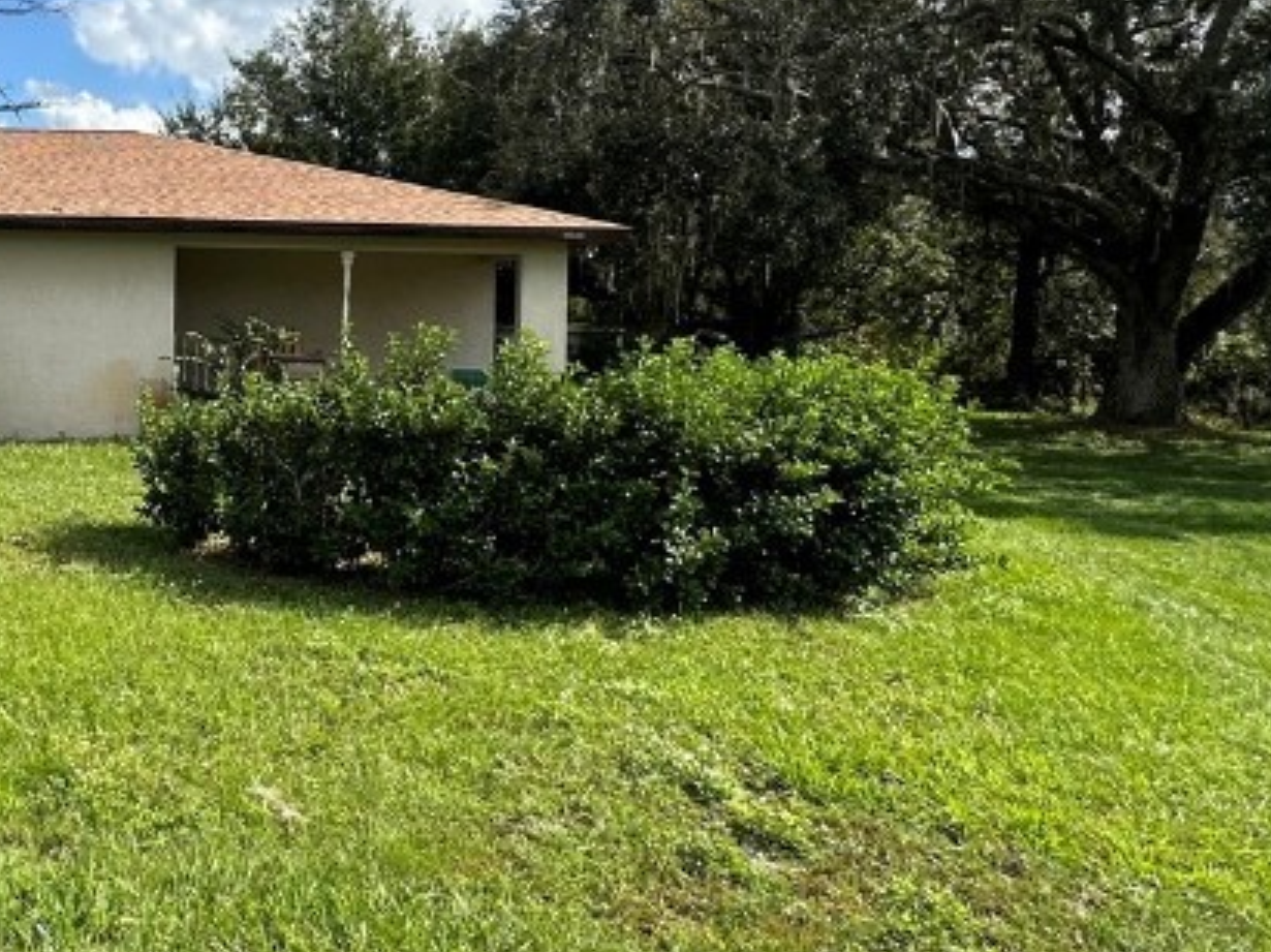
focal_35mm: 35
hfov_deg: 45.9
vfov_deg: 40.1
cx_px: 56
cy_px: 307
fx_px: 1284
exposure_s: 1/1401
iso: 50
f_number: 2.2
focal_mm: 2.22
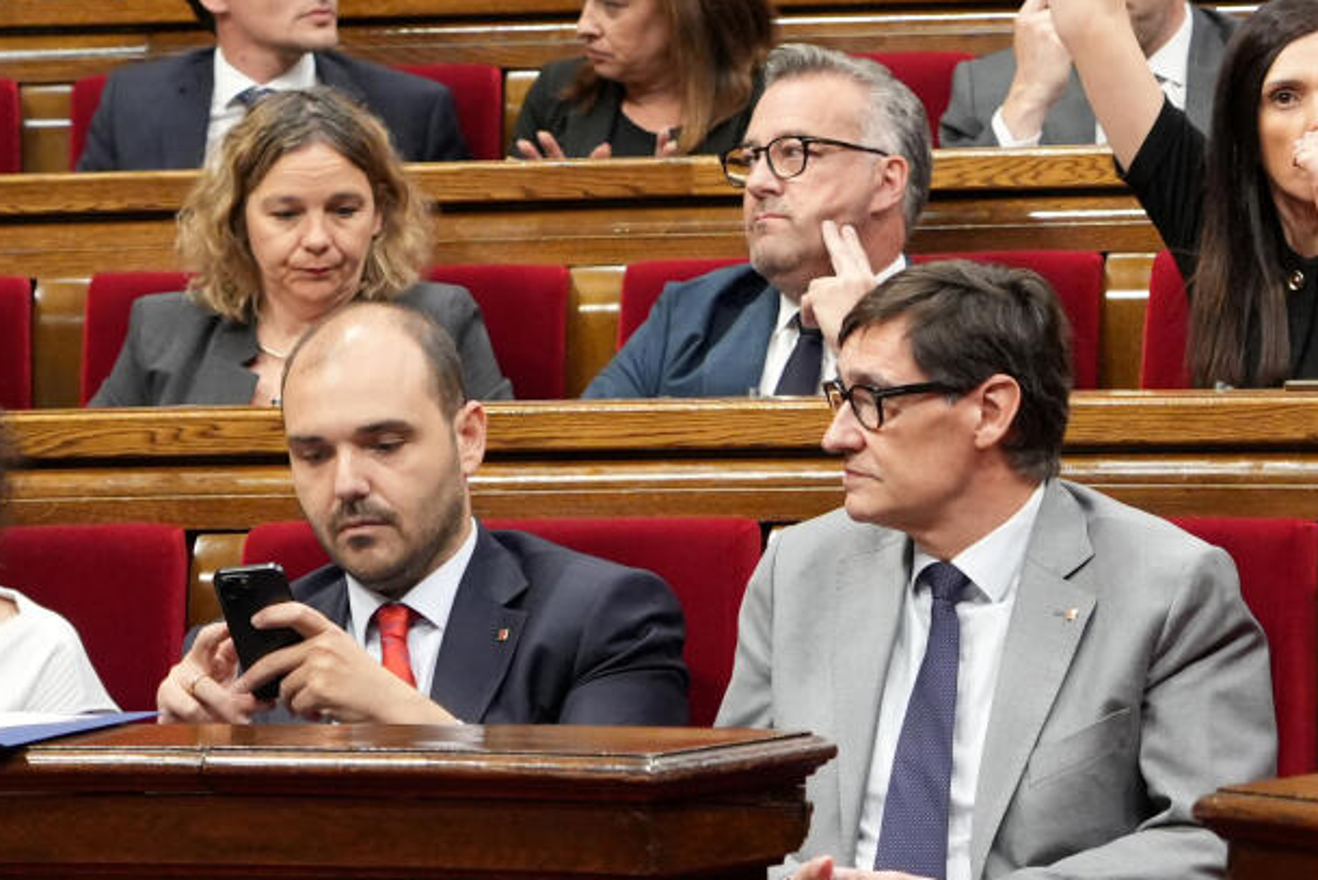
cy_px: 449
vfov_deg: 8.5
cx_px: 927
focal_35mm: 162
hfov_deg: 12.7
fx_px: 5932
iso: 5000
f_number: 4.5
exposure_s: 1/200
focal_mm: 76
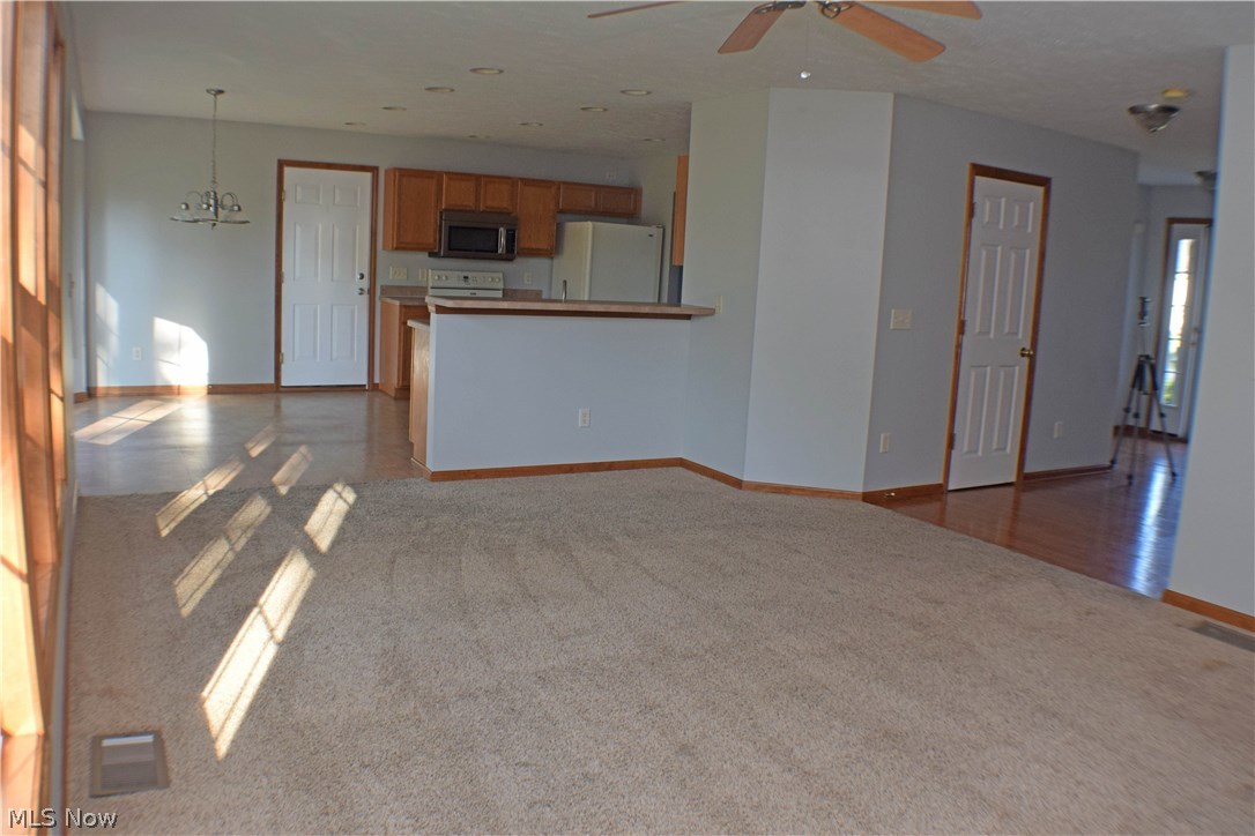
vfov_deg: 36.9
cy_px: 418
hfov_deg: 53.1
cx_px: 628
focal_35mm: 36
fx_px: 1255
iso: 720
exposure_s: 1/125
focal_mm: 24
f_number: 5.6
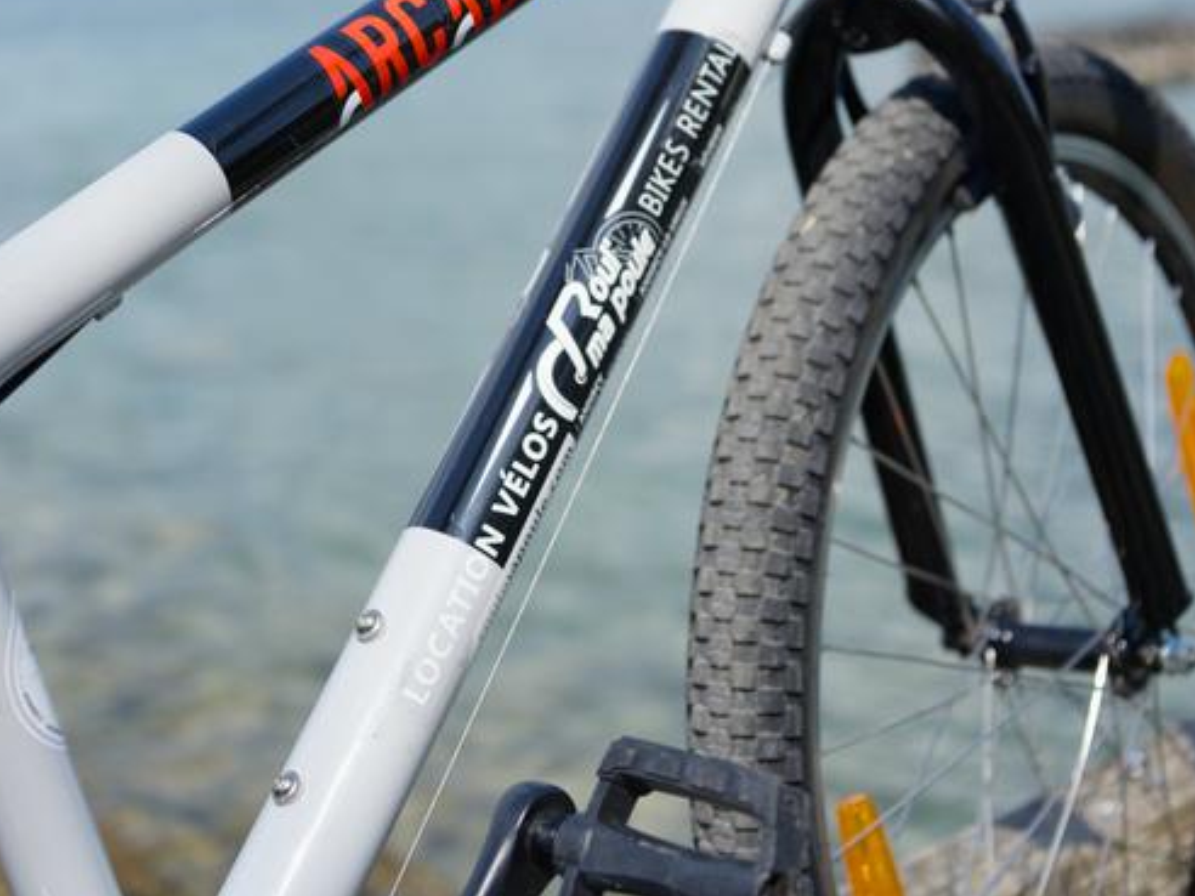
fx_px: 2244
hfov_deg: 29.7
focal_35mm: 65
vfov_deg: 22.3
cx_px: 426
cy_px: 192
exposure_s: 1/1000
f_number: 3.5
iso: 125
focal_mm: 50
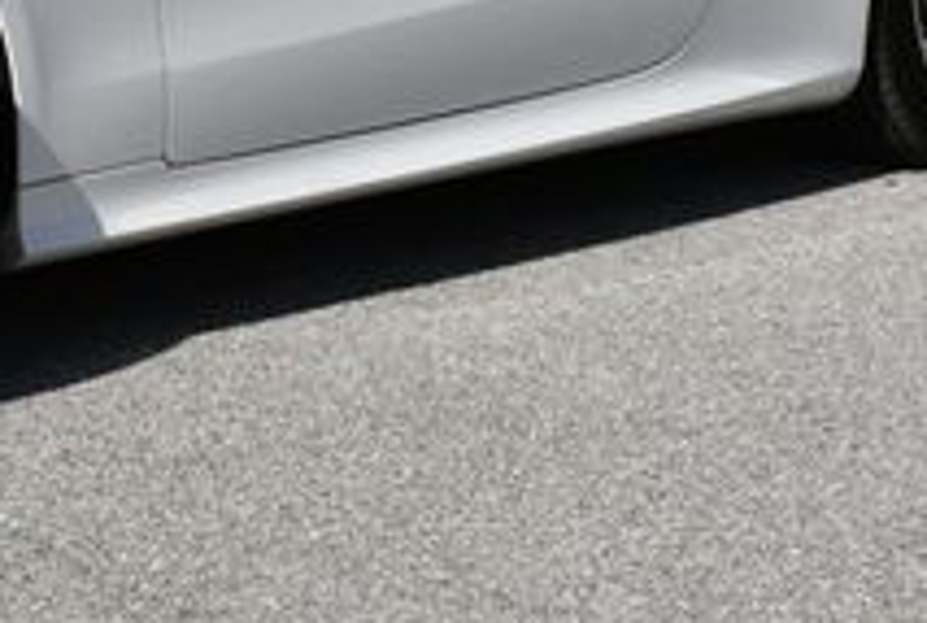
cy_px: -301
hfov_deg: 15.1
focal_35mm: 132
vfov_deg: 10.1
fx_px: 3406
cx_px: -118
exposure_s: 1/400
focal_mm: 22
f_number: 10
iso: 100
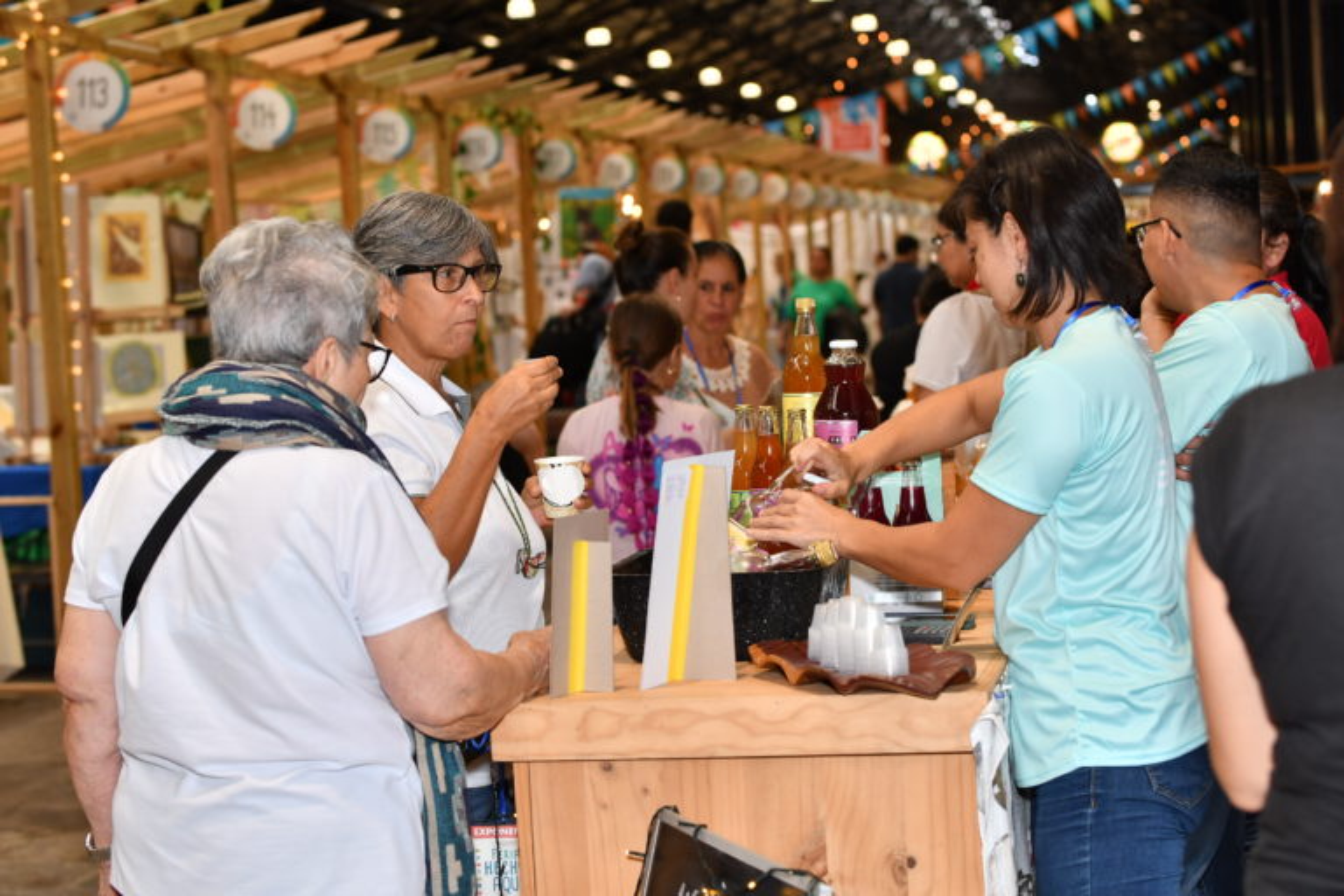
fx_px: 2800
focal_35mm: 75
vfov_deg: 18.2
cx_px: 672
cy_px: 448
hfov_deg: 27.0
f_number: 4
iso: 220
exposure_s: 1/125
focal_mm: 50
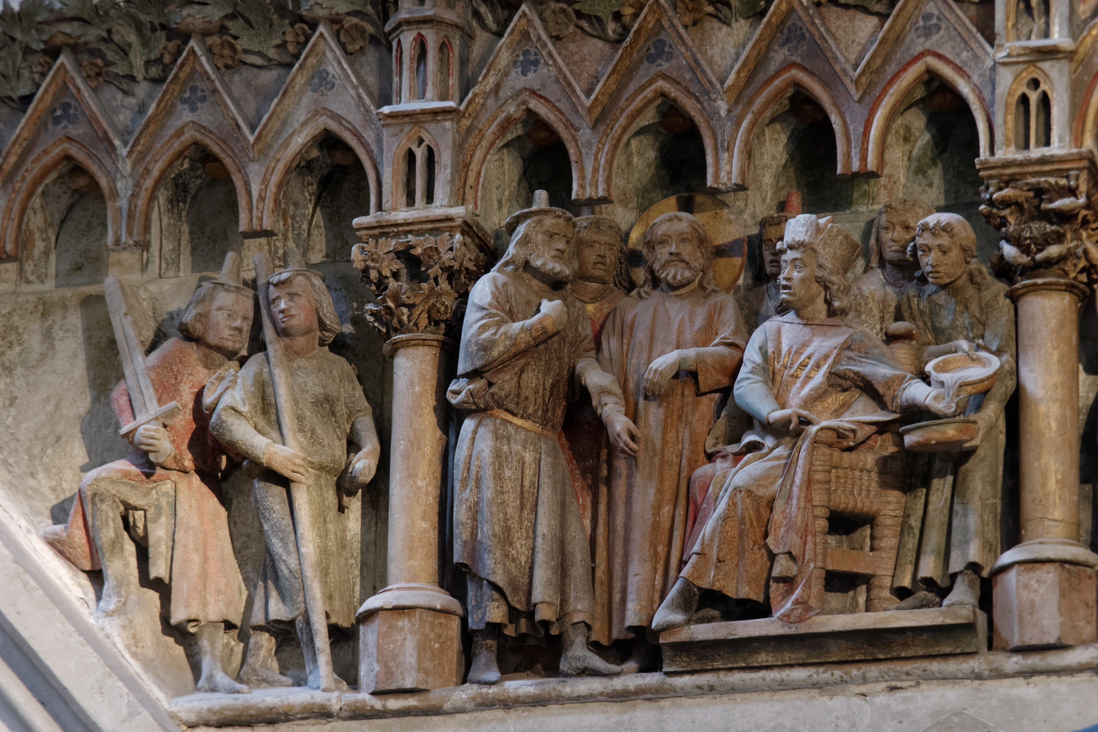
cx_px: 549
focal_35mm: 202
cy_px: 366
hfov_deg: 10.2
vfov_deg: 6.8
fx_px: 6160
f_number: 5.6
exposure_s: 1/30
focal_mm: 135
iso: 3200
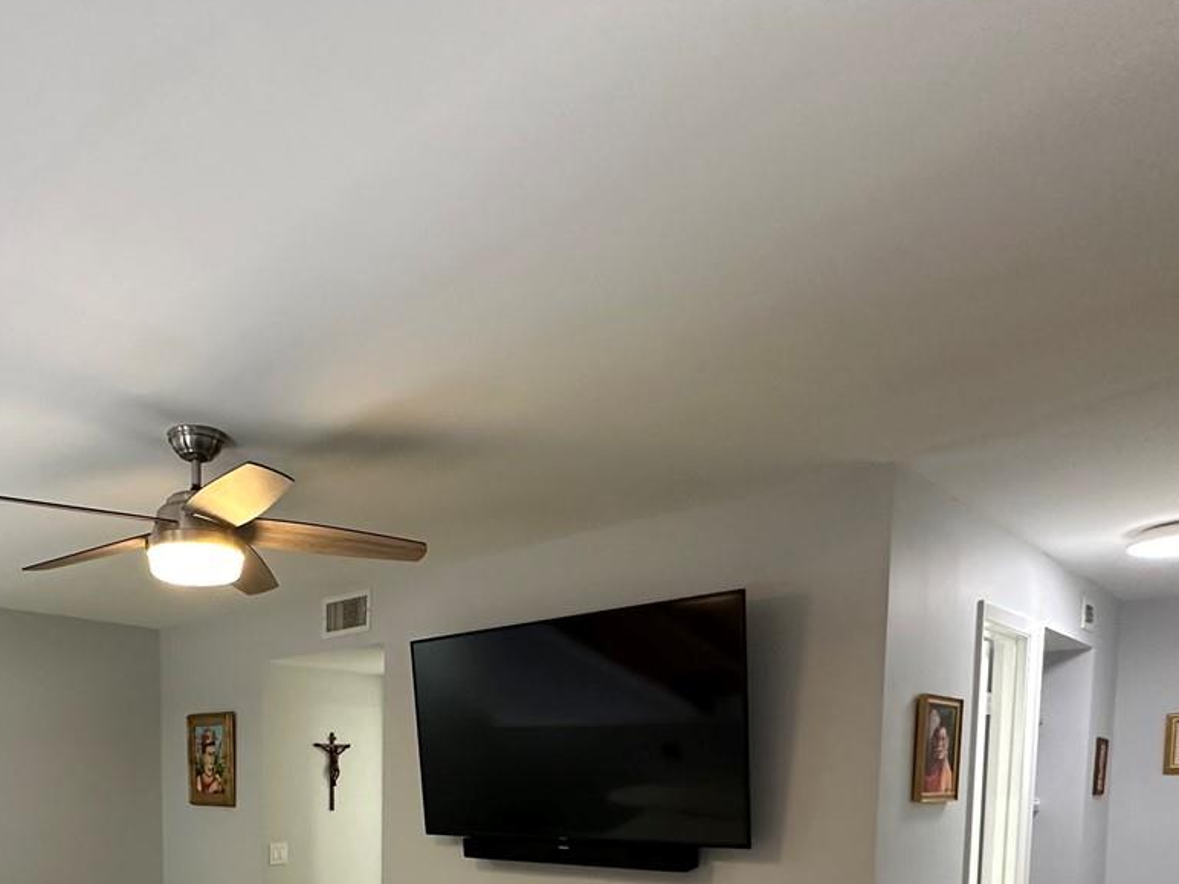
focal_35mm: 29
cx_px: 331
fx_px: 988
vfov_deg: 42.1
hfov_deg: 59.2
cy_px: 873
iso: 400
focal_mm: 2.22
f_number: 2.2
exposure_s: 1/60
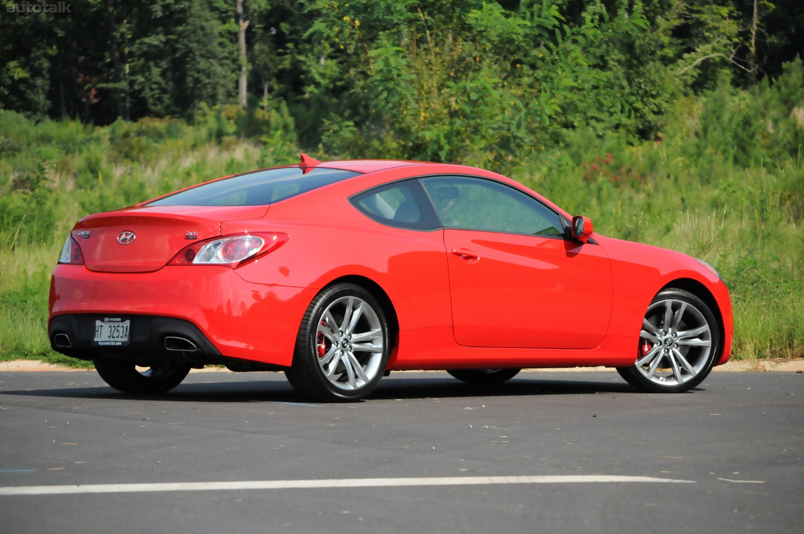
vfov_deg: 8.9
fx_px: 3413
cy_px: 267
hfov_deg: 13.4
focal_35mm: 153
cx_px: 402
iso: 2000
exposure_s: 1/8000
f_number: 5.6
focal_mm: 102
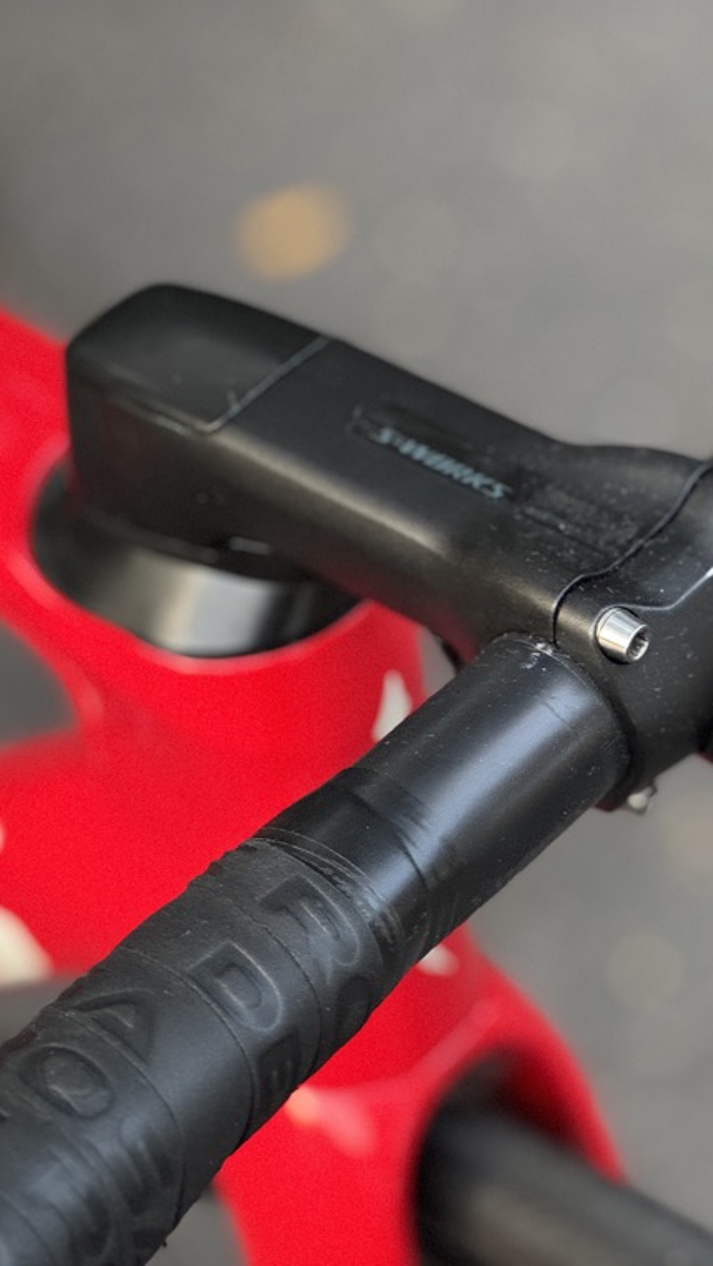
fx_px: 3795
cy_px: 628
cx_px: 443
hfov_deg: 10.7
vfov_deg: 18.9
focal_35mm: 113
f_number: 2.8
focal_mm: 9
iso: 320
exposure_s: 1/60
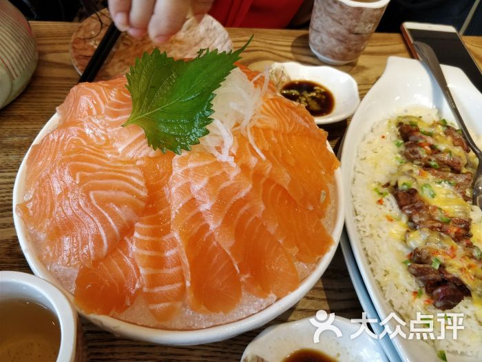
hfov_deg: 71.6
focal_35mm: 24
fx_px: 334
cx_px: 241
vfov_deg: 56.8
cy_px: 181
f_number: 1.7
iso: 320
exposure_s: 1/50
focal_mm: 4.1
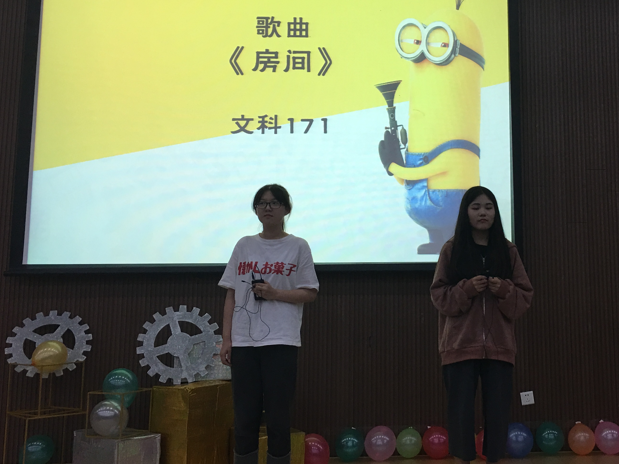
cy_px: 183
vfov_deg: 32.1
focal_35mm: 45
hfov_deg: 41.0
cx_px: 458
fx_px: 805
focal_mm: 4.15
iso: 40
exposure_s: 1/17
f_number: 2.2
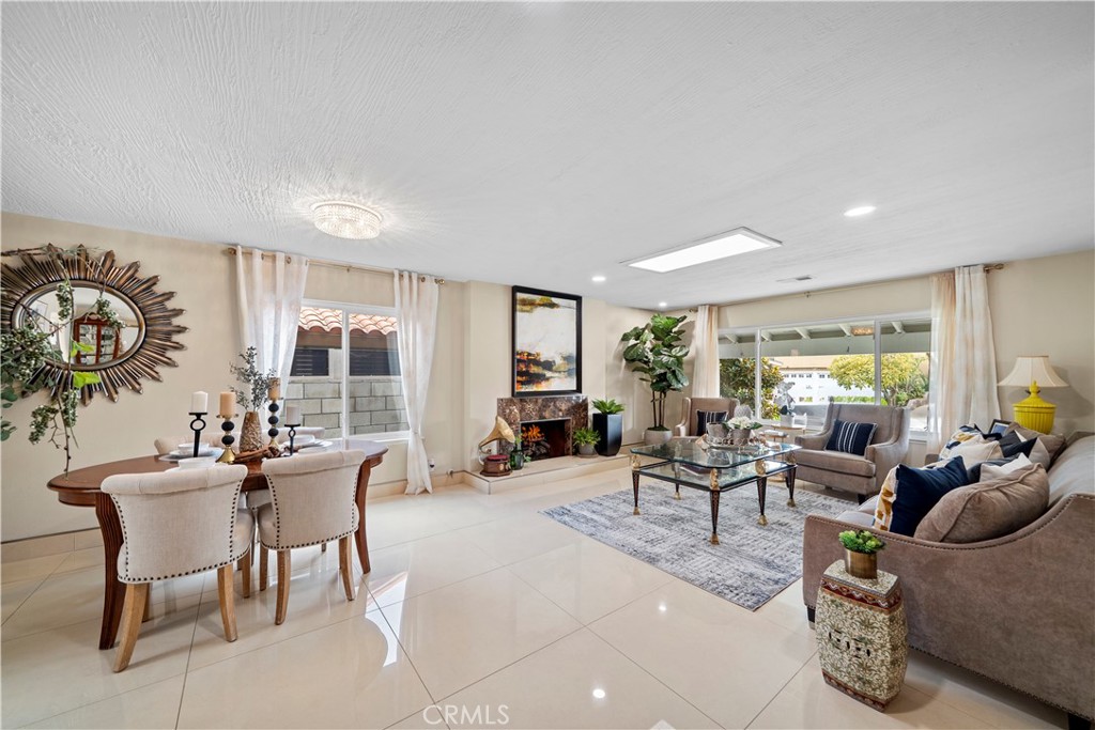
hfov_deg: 108.3
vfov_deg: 85.4
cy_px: 365
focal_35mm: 13
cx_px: 548
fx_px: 395
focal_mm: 13
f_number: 8
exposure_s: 1/2.5
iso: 200
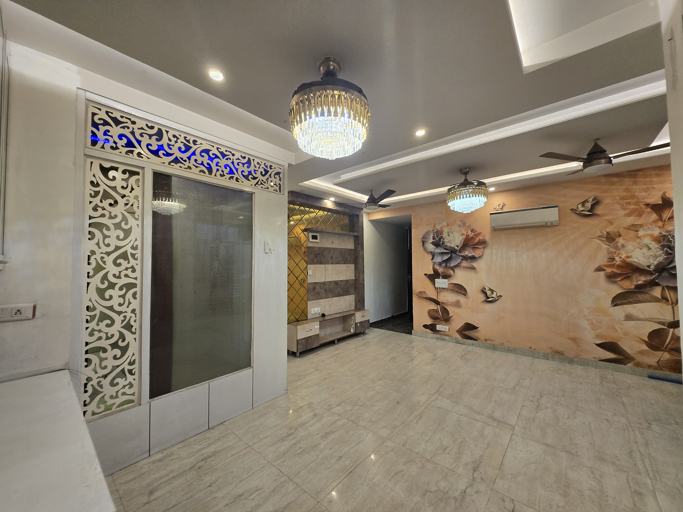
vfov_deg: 89.9
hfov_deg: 106.2
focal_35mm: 13
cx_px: 342
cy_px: 256
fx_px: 256
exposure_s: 1/50
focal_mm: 1.7
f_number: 2.2
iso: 100
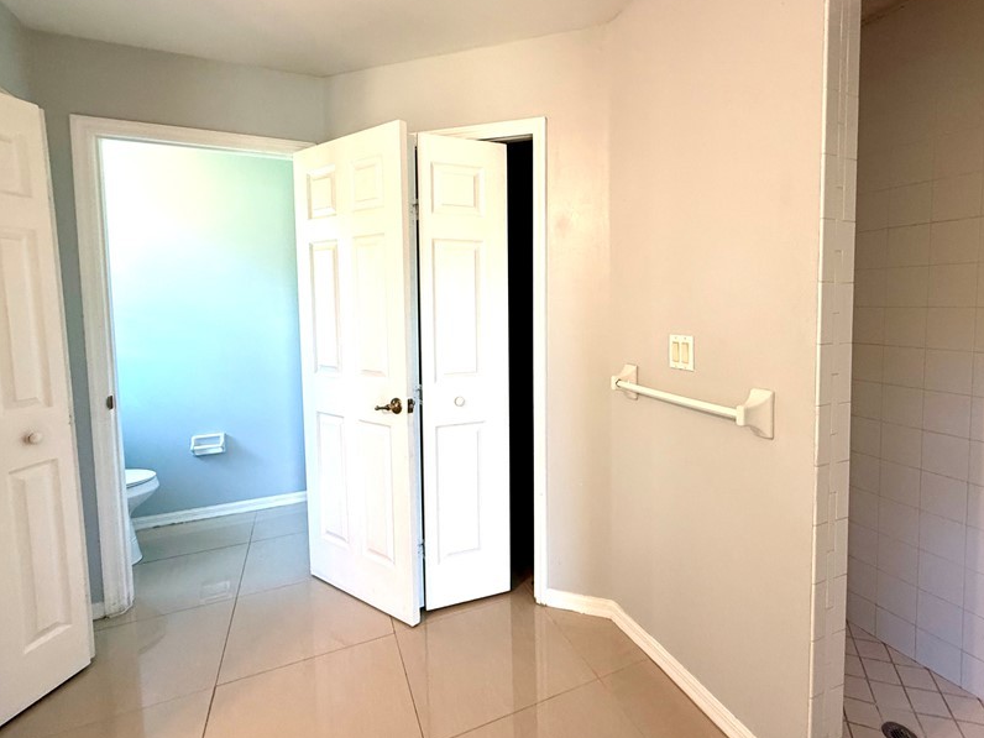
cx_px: 572
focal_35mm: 18
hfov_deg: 87.0
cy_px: 337
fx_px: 512
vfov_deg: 71.5
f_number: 2.2
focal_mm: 2.22
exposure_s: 1/60
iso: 200
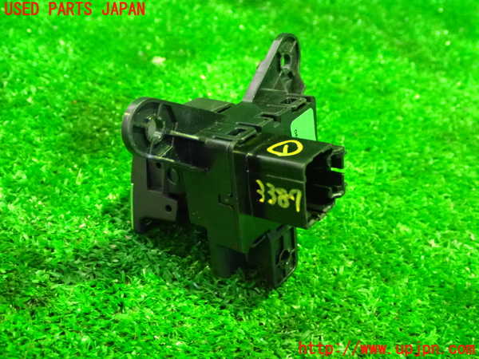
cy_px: 180
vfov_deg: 30.9
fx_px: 650
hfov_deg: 40.4
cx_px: 240
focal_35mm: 47
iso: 2500
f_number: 3.1
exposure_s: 1/25
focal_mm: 8.4
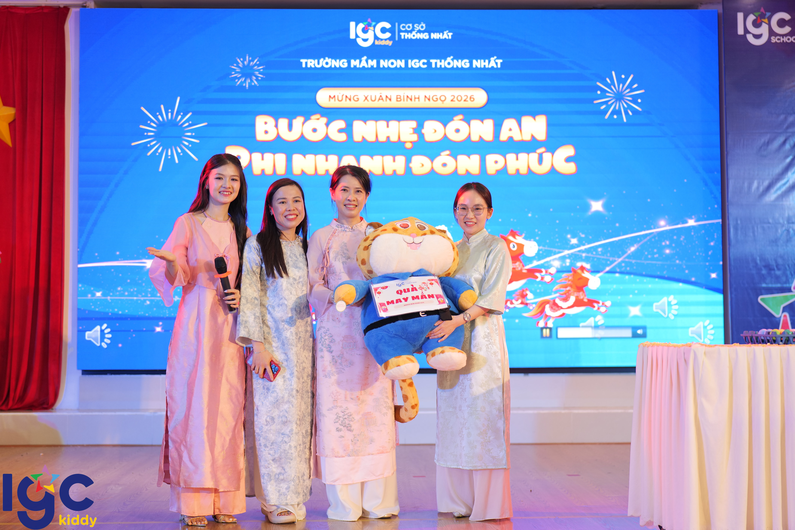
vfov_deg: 27.0
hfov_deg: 39.6
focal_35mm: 50
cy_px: 265
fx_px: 1104
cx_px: 398
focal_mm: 50
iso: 500
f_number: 1.8
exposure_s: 1/200
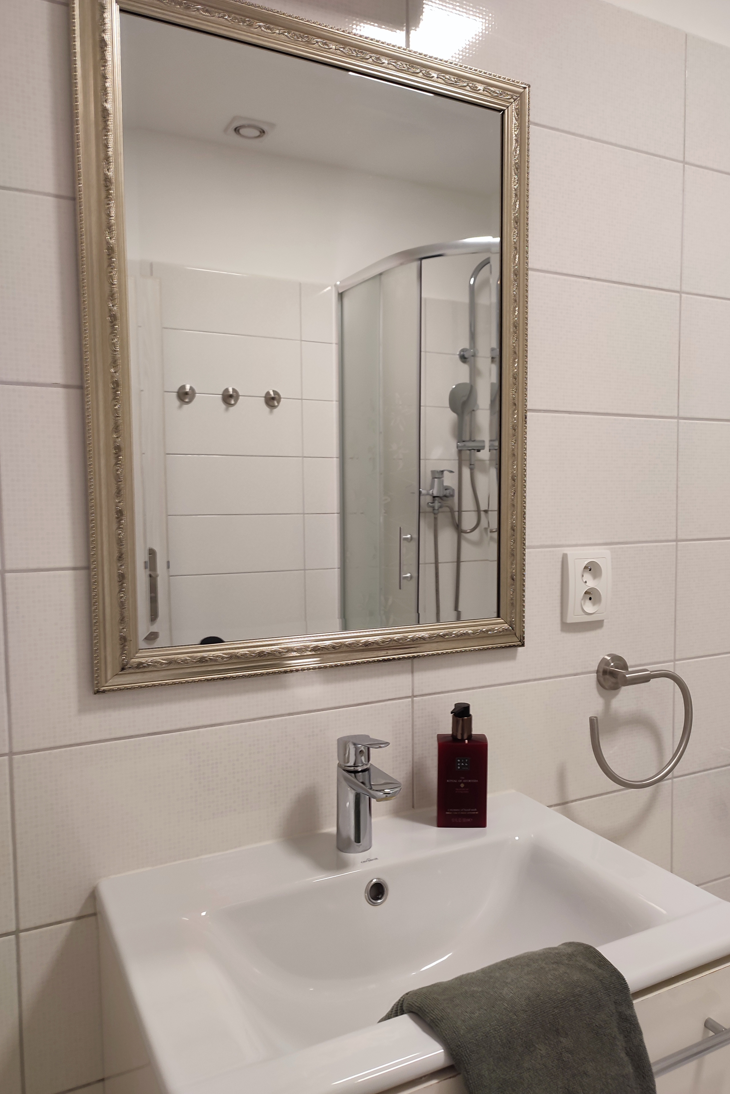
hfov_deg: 47.8
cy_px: 562
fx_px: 821
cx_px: 417
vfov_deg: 67.4
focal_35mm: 27
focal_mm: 6.04
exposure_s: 1/33
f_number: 1.9
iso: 183
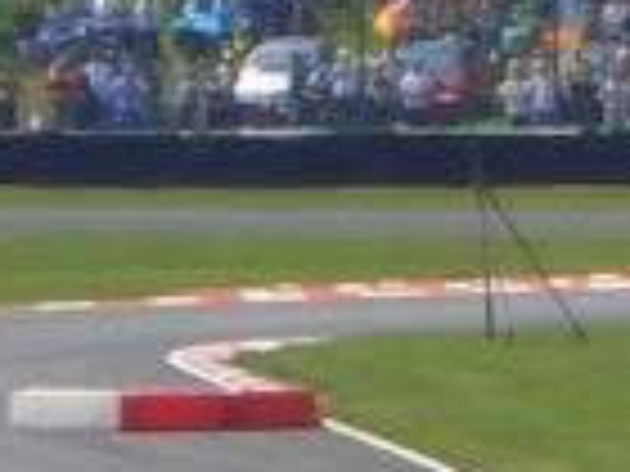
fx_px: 13613
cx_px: 1598
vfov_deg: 2.0
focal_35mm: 748
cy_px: 1272
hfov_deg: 2.6
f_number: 6.6
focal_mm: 13.5
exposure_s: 1/250
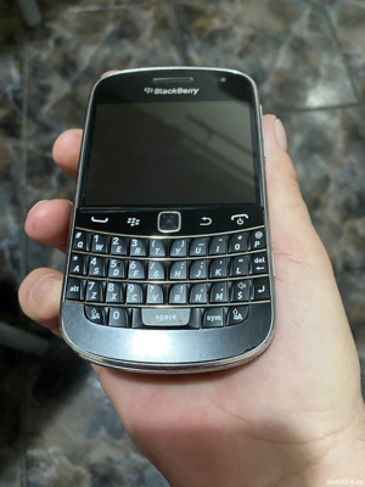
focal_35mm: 26
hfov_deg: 53.1
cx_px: 182
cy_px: 244
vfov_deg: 67.3
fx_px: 366
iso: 500
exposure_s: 1/33
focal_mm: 4.25
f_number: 1.8
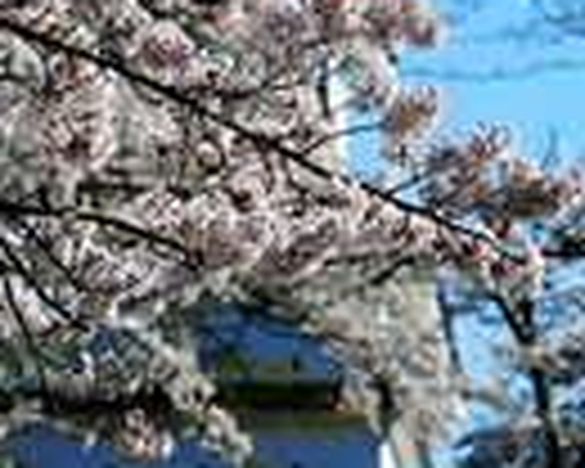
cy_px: -34
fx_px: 5904
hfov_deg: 5.7
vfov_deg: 4.5
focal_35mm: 341
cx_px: -68
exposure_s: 1/320
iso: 100
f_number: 8
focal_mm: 118
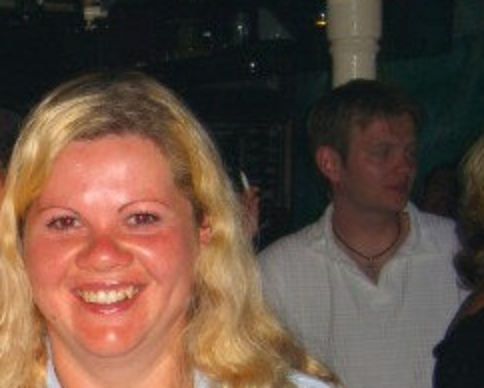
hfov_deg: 19.9
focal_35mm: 92
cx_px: -44
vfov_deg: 16.5
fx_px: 1319
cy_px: 356
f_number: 2.8
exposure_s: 1/60
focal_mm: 7.9
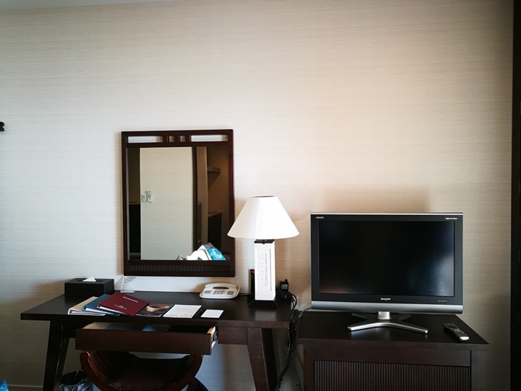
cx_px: 260
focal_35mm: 27
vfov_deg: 51.4
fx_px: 406
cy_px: 196
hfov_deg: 65.3
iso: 125
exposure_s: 1/60
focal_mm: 4.5
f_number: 2.2
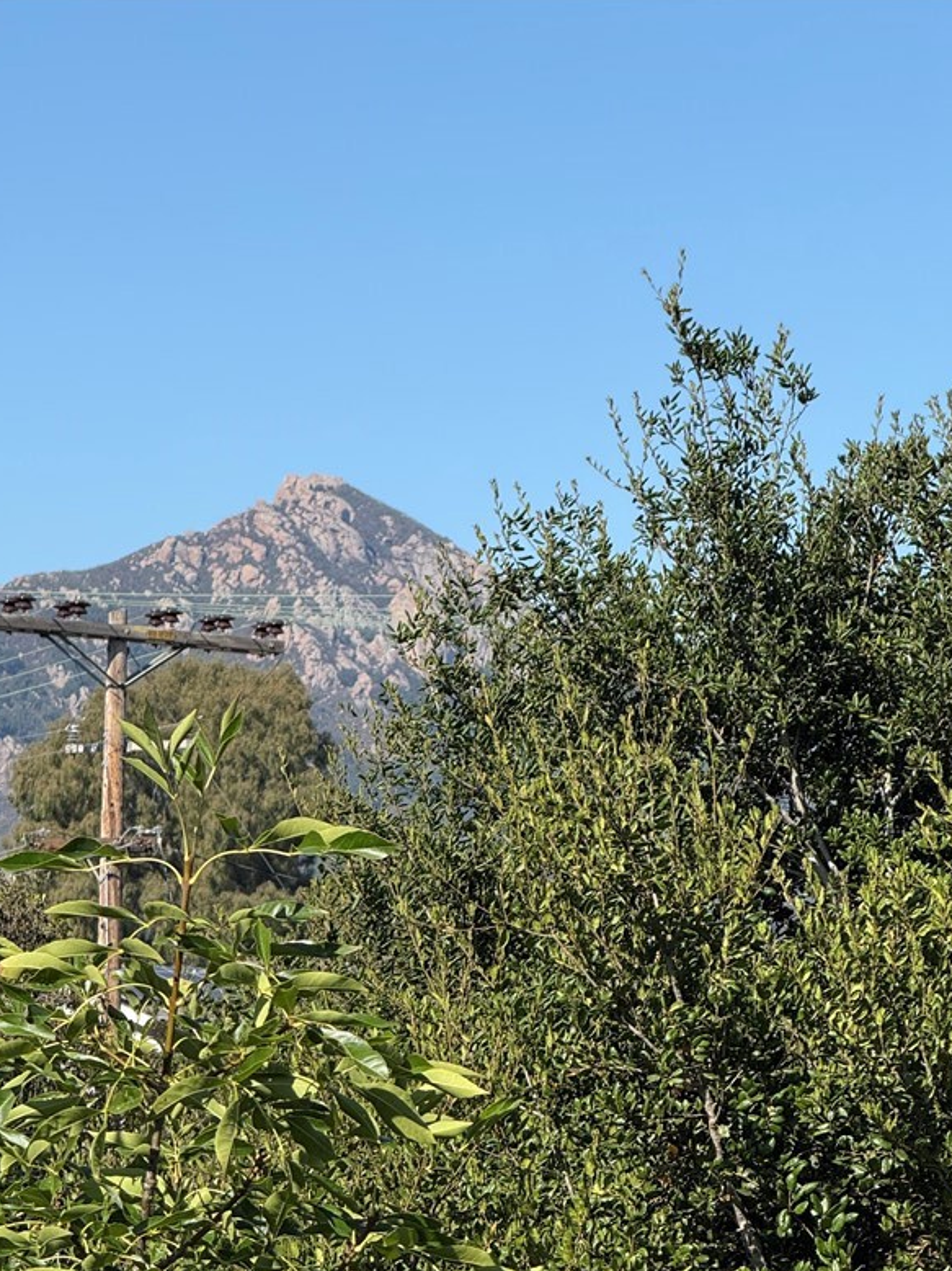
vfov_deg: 12.5
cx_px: 369
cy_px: 832
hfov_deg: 9.4
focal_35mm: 158
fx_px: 5797
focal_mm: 15.66
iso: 50
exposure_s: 1/1546
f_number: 2.8
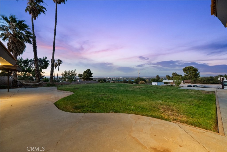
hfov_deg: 104.2
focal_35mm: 14
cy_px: 76
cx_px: 114
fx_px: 88
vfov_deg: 81.2
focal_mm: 14
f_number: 9
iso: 1000
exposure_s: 1/2
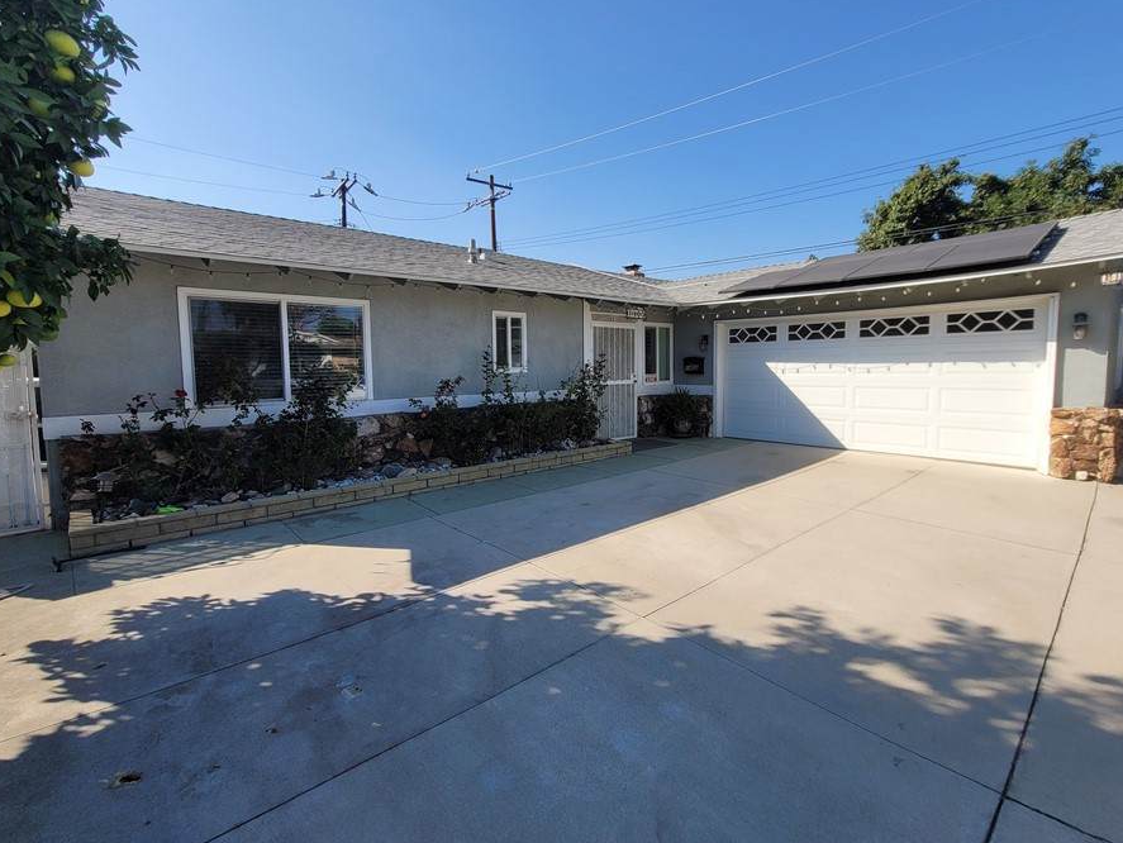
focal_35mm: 15
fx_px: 487
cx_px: 596
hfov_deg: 98.0
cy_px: 418
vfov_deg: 81.8
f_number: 2.2
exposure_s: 1/1488
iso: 64
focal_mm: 2.2
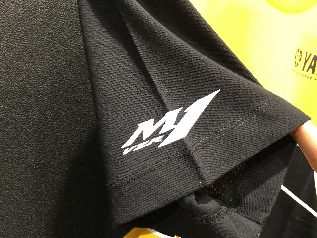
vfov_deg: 46.8
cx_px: 153
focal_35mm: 30
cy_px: 122
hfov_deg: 60.0
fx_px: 275
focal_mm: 4.15
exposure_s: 1/15
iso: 200
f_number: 2.2
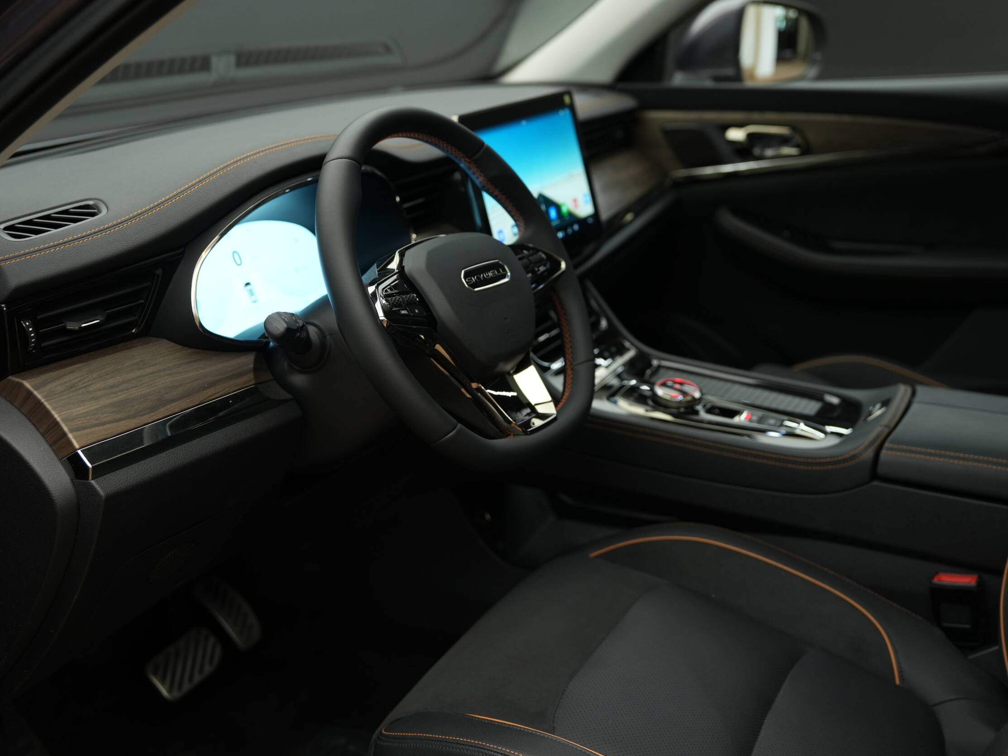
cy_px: 381
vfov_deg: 34.3
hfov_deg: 44.8
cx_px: 529
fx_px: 1223
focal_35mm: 42
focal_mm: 38
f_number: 2.8
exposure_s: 1/100
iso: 1000
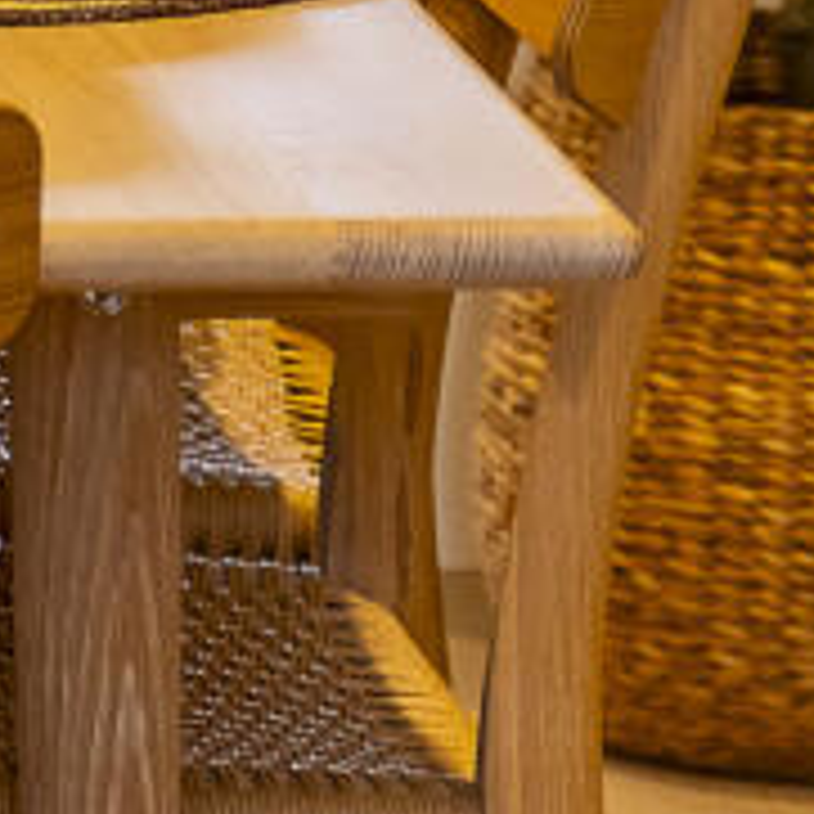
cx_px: -1030
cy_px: -632
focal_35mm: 399
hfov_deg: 4.3
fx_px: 10615
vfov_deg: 4.3
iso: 500
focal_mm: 55
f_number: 4
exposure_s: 1/105
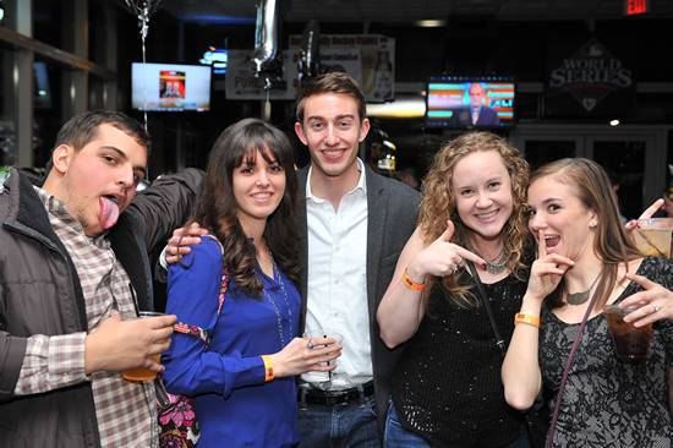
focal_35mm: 40
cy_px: 224
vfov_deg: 33.4
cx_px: 336
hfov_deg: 48.5
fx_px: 747
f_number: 5
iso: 800
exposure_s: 1/100
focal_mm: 40
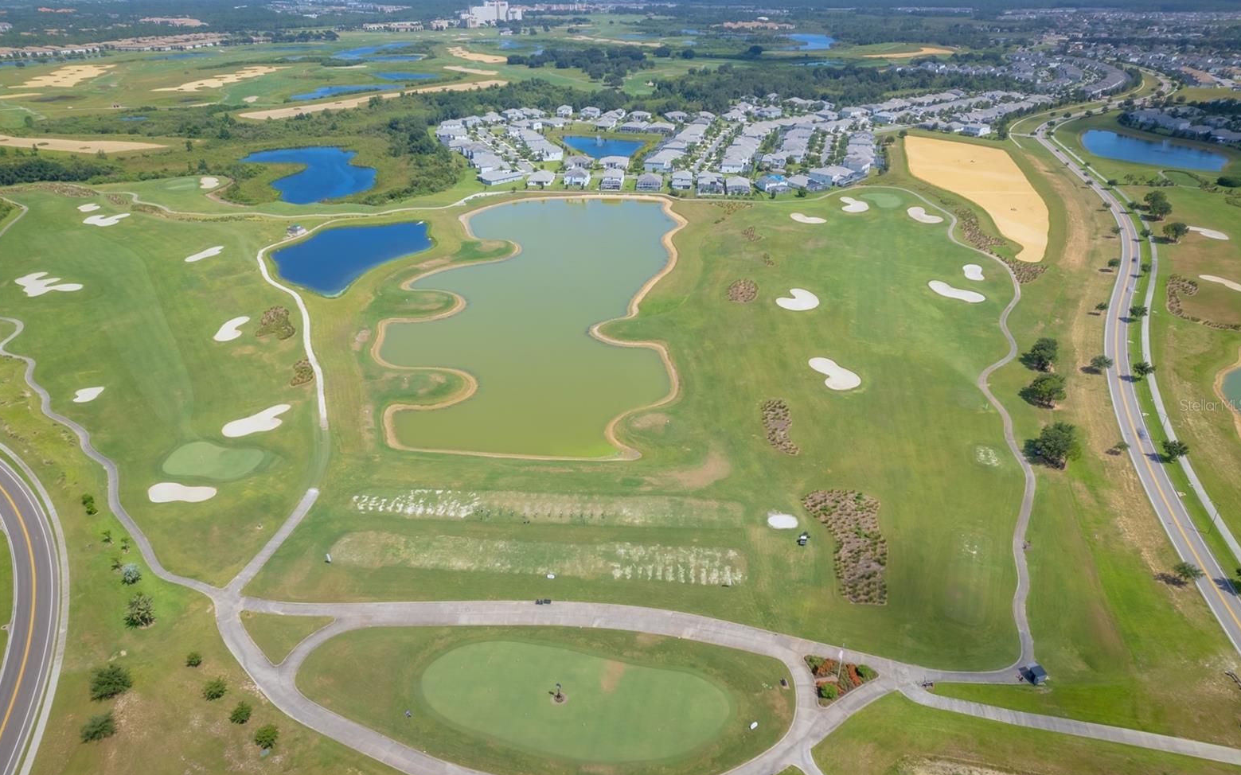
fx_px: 778
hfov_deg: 77.2
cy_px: 405
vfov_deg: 53.0
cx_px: 614
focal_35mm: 23
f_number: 2.8
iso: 100
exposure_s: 1/160
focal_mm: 8.38
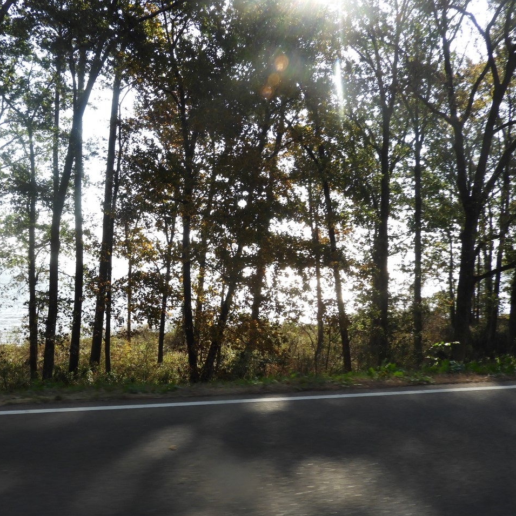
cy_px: 268
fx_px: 540
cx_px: 175
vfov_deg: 51.1
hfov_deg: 50.2
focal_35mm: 32
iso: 100
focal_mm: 4.3
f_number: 3.3
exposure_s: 1/500
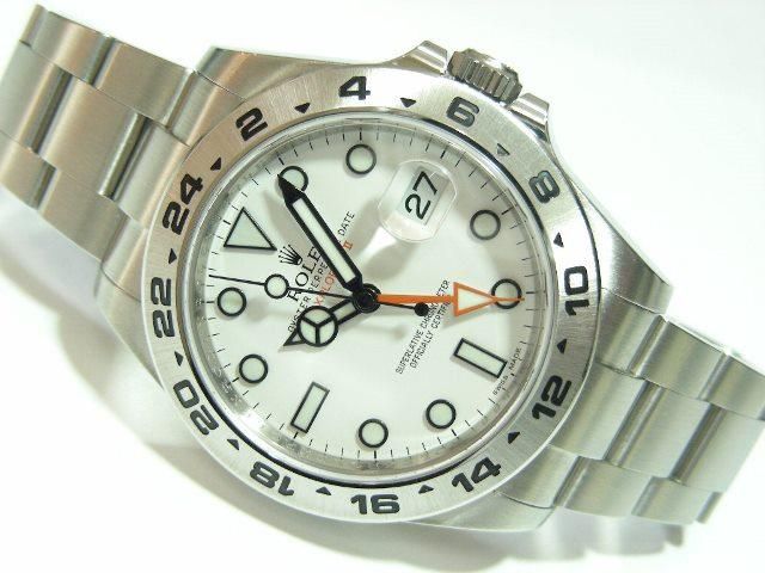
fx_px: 1392
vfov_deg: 23.3
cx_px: 382
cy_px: 286
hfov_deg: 30.7
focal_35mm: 63
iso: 200
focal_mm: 10.5
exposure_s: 1/26.4
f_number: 3.5
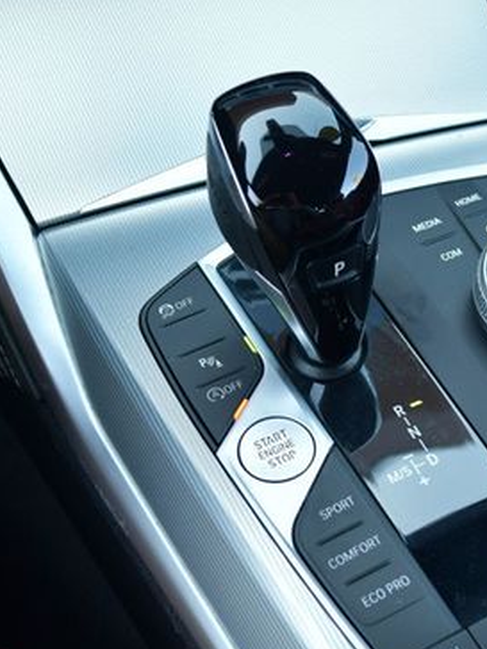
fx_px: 1144
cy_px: 367
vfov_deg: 31.6
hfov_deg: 23.5
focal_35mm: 61
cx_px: 423
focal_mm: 18
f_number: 3.5
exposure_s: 1/200
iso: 800
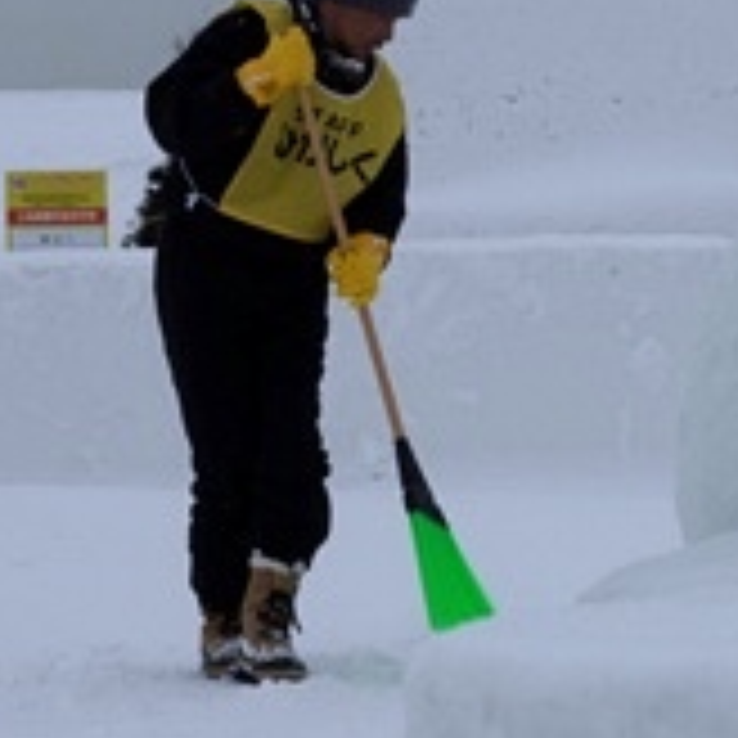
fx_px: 10516
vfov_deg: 4.0
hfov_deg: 4.0
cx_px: 878
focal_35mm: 436
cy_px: 374
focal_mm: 140
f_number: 8
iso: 100
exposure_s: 1/500
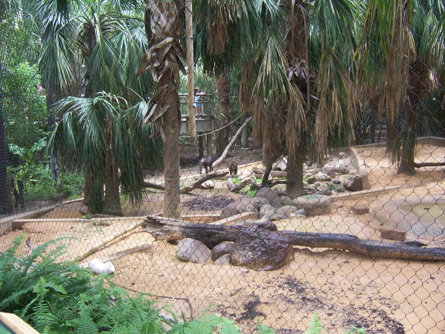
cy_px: 167
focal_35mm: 33
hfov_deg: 55.4
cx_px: 222
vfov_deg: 42.9
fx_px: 424
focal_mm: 5.5
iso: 140
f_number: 2.8
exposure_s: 1/60
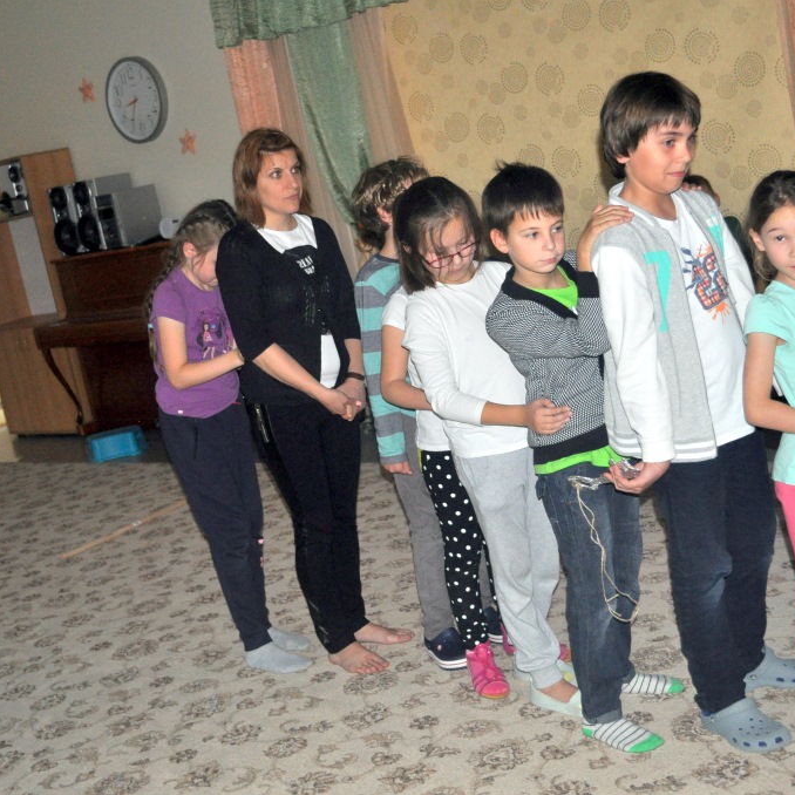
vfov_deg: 34.0
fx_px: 1299
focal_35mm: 50
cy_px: 398
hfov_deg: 34.0
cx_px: 392
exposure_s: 1/60
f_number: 4.2
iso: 800
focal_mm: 26
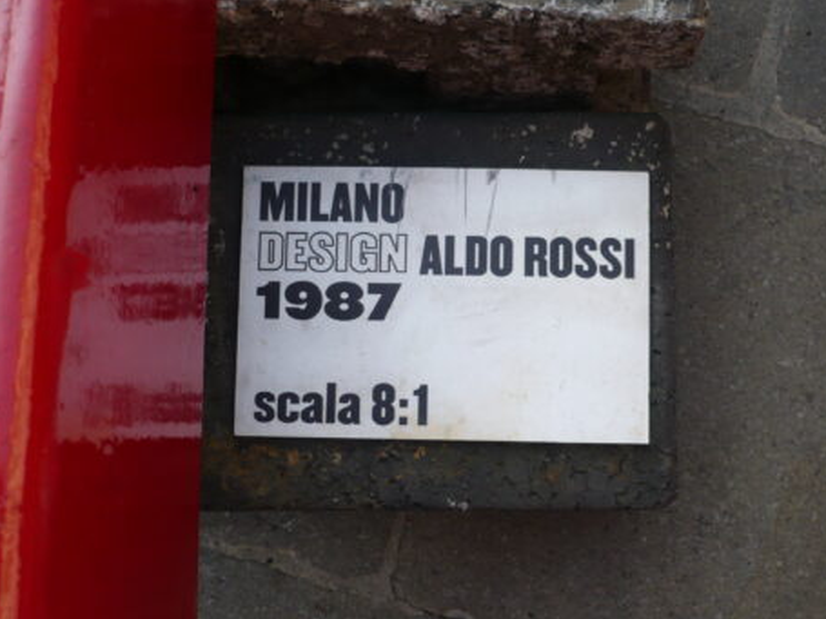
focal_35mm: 41
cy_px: 301
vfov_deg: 35.1
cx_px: 462
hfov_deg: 45.7
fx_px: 978
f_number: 2.8
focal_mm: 5.8
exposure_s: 1/320
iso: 100
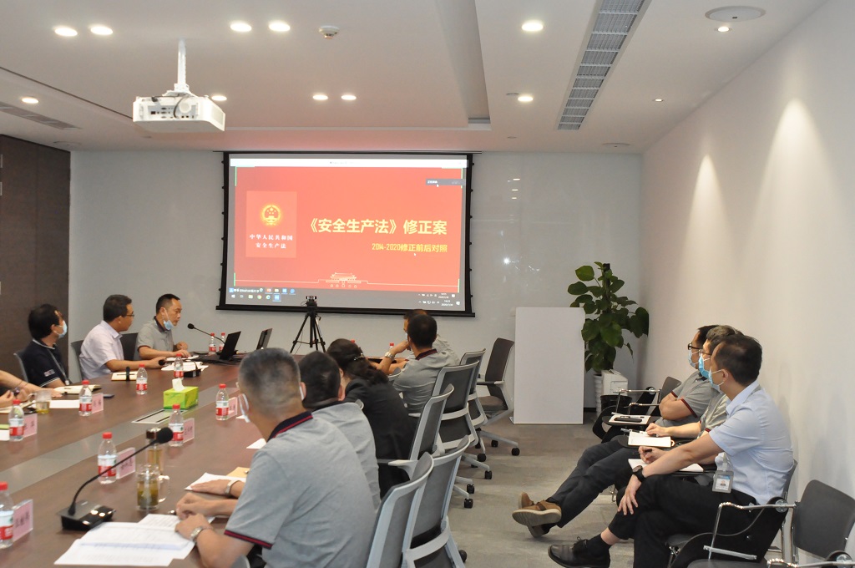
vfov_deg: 36.8
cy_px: 284
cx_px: 428
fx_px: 854
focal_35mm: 36
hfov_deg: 53.2
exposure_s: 1/125
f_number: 5.6
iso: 3200
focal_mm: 24
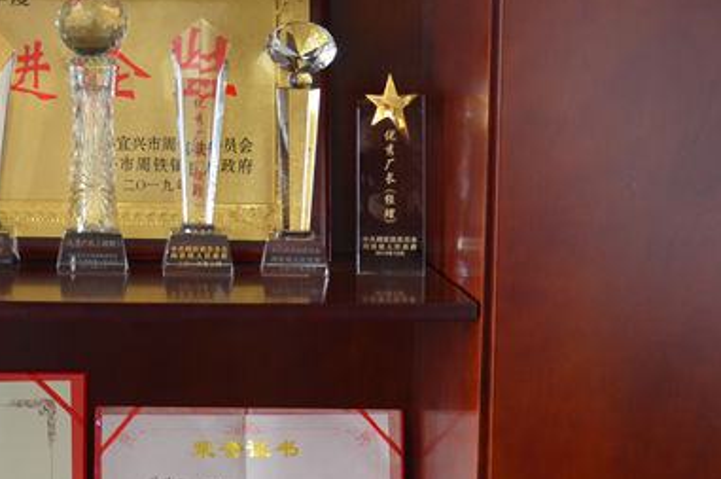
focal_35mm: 98
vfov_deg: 13.8
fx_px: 1966
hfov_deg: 20.4
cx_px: 68
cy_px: 70
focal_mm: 25
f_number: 4
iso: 560
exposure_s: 1/60
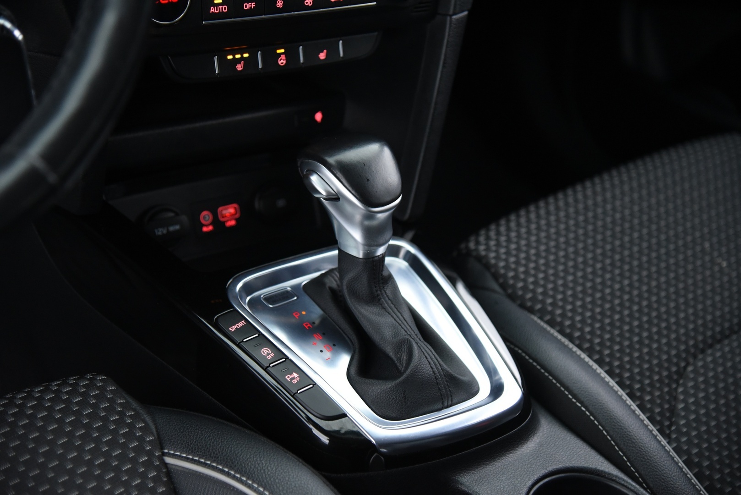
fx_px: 1338
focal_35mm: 65
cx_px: 370
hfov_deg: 30.9
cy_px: 248
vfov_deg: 20.9
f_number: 4
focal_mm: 65
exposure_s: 1/20
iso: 4000
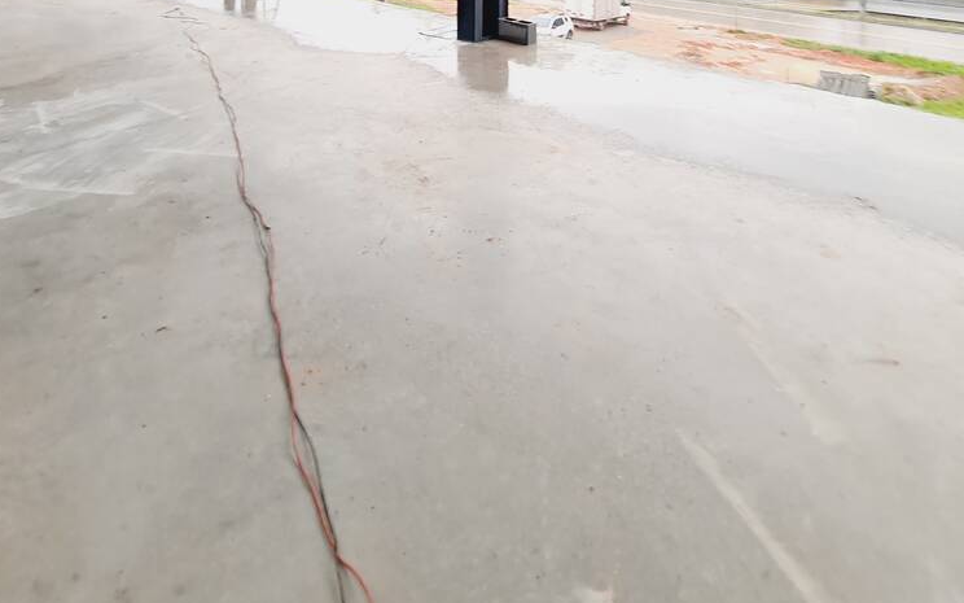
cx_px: 453
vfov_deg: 43.8
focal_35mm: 20
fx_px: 525
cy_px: -79
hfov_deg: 85.0
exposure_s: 1/50
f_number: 2.2
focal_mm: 2.2
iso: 80
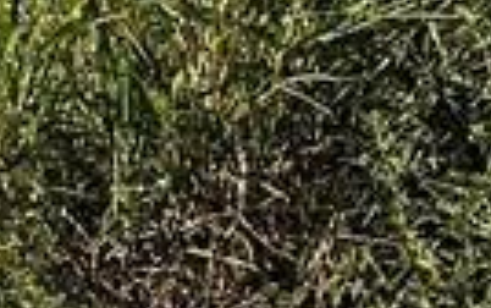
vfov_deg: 6.7
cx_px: -1019
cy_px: -125
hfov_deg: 8.8
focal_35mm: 194
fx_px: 2598
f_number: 1.78
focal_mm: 6.86
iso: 80
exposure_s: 1/3597
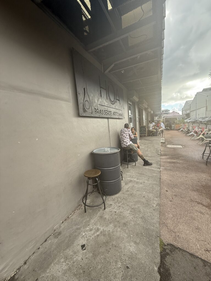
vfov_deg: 102.1
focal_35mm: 14
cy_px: 140
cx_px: 106
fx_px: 114
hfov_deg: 85.7
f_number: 2.2
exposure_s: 1/206
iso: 50
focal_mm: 2.22
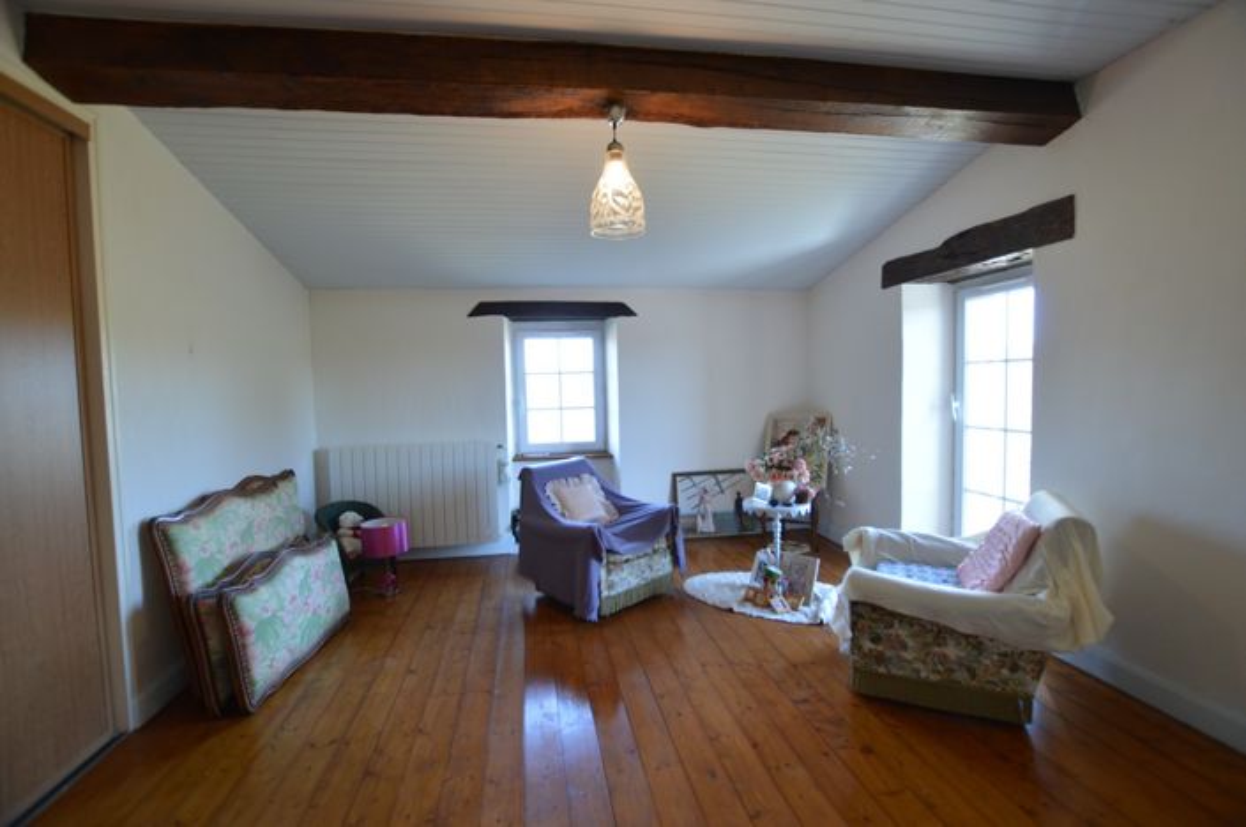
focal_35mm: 15
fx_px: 518
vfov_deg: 77.2
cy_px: 414
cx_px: 623
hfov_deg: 100.5
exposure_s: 1/60
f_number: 3.5
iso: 450
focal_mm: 10
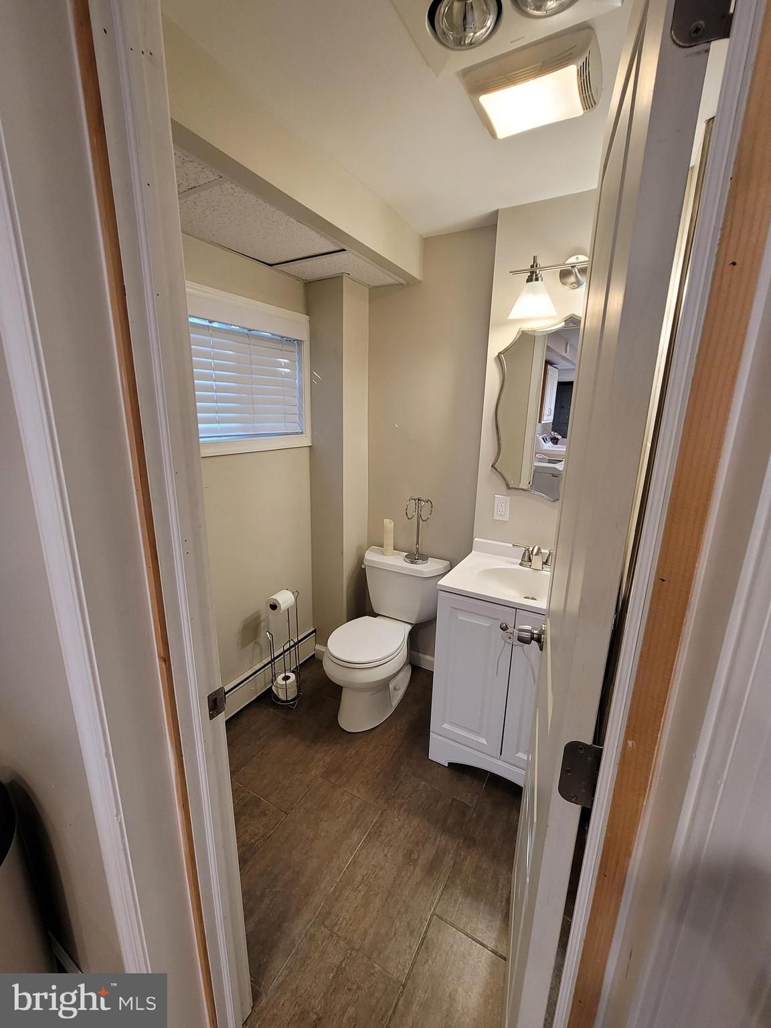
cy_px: 514
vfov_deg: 106.2
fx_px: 386
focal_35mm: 13
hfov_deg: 89.9
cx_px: 386
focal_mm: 2.2
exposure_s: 1/60
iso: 200
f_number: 2.2
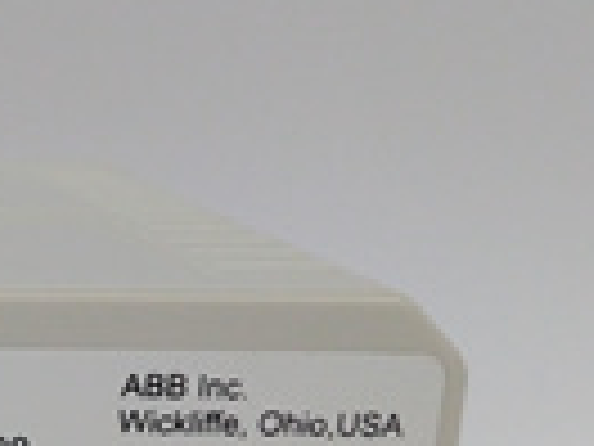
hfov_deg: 17.1
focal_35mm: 102
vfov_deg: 13.9
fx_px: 1750
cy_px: 583
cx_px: -346
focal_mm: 3.79
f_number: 2
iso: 157
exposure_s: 1/33
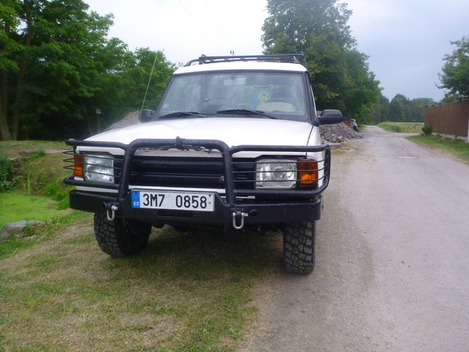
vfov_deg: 49.7
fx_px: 379
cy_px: 176
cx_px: 234
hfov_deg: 63.4
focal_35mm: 28
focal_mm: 4.9
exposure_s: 1/60
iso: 400
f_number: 3.3
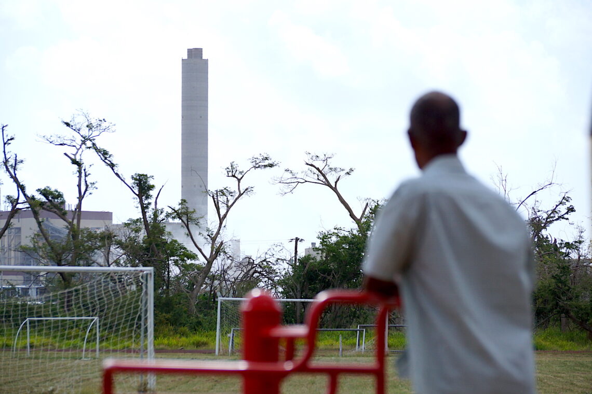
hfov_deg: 9.8
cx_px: 296
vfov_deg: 6.5
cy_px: 197
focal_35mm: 210
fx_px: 3453
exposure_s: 1/2000
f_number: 5.6
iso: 200
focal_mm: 140
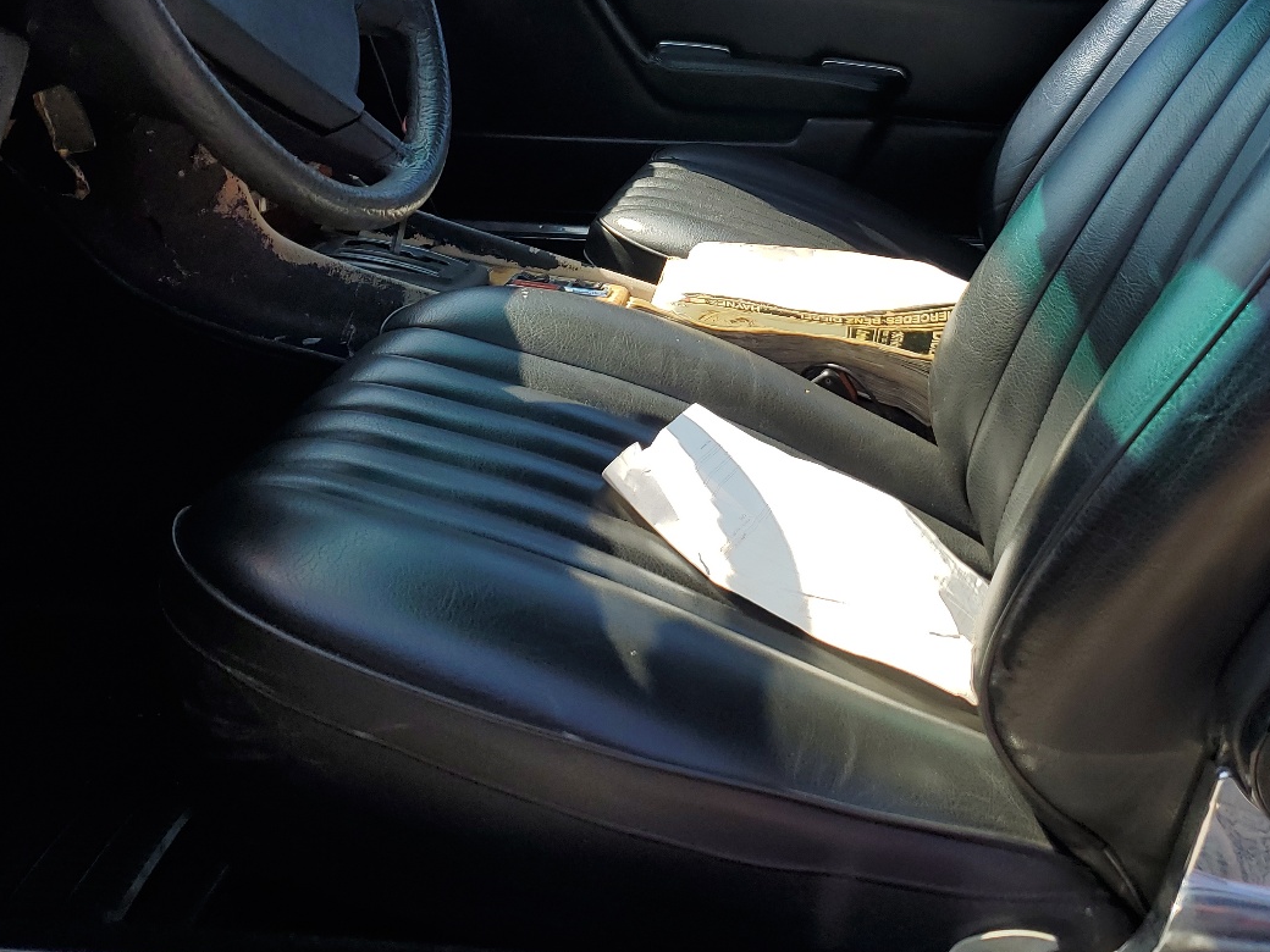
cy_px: 228
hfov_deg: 46.4
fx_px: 1468
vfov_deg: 35.1
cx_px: 797
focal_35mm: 40
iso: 50
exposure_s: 1/1000
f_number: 1.5
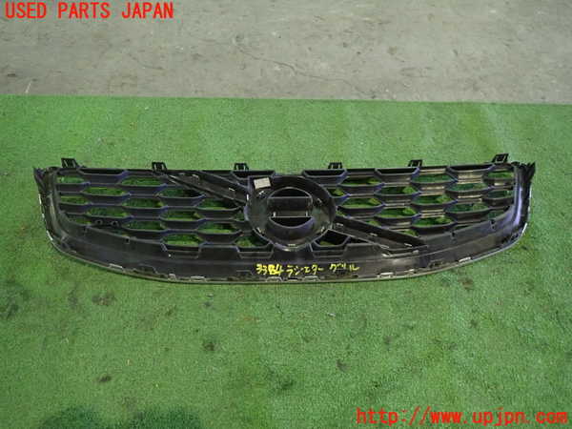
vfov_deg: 54.9
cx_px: 286
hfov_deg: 69.4
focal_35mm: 25
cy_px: 214
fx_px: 413
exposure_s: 1/25
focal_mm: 4.5
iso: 800
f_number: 2
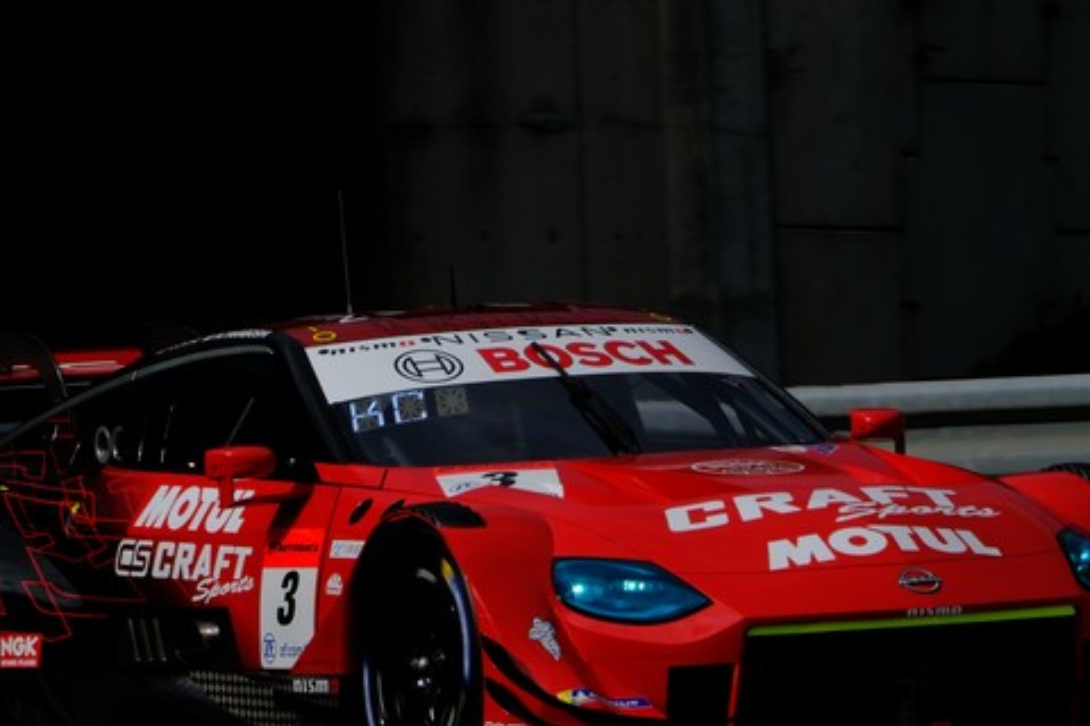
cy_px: 427
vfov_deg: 2.9
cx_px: 563
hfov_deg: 4.3
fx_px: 14593
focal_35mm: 482
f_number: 10
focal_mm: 214
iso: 200
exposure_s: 1/1000
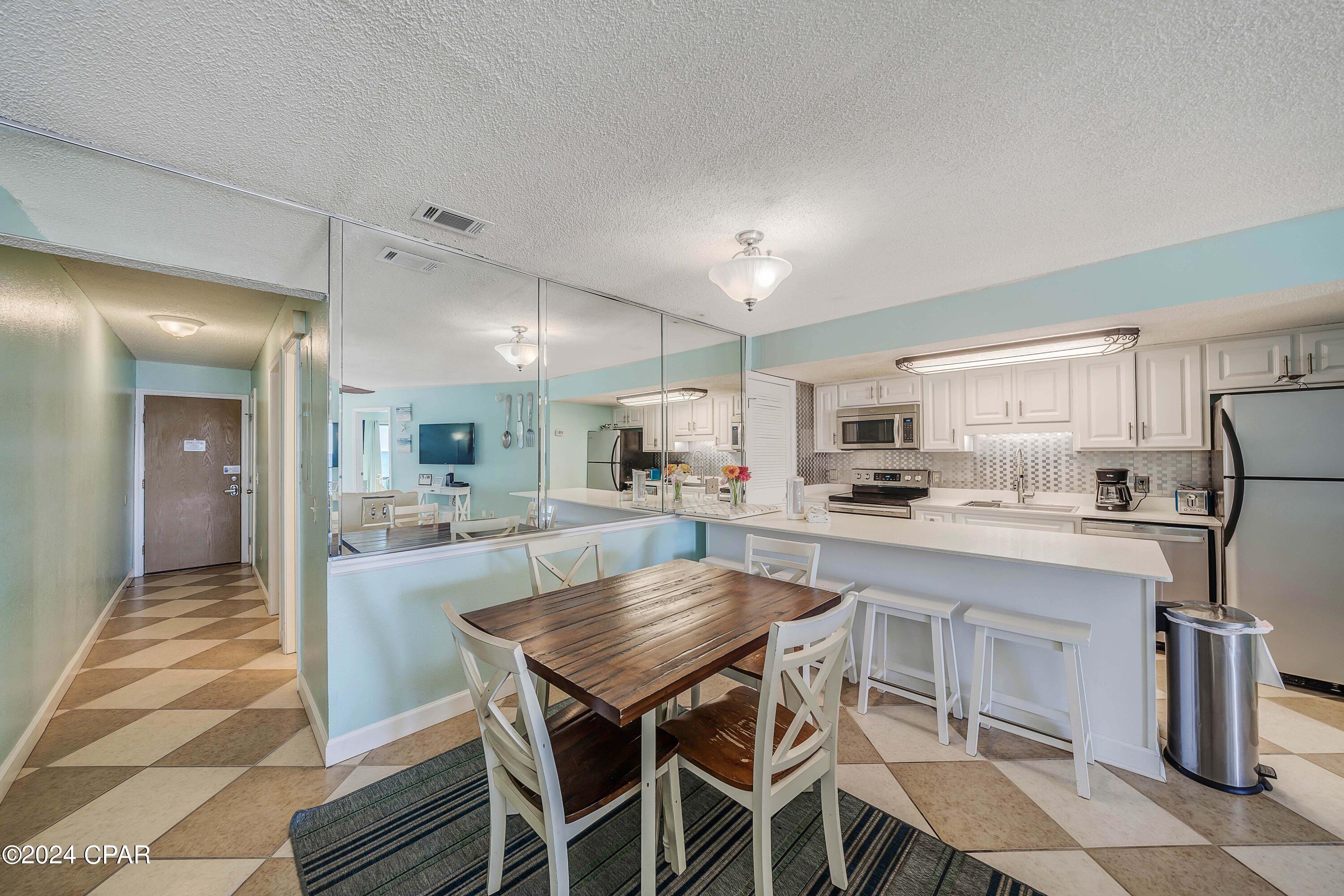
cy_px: 448
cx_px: 672
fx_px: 448
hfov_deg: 112.6
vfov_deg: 90.0
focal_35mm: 12
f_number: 5.6
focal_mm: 12
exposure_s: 1/10
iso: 100
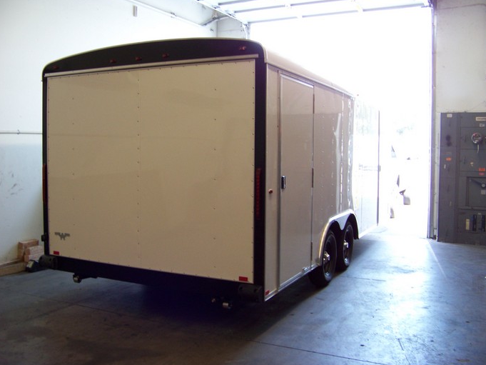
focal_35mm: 37
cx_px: 243
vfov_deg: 38.7
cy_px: 180
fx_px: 520
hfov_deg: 50.1
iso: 144
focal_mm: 5.85
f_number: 2.8
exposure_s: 1/30
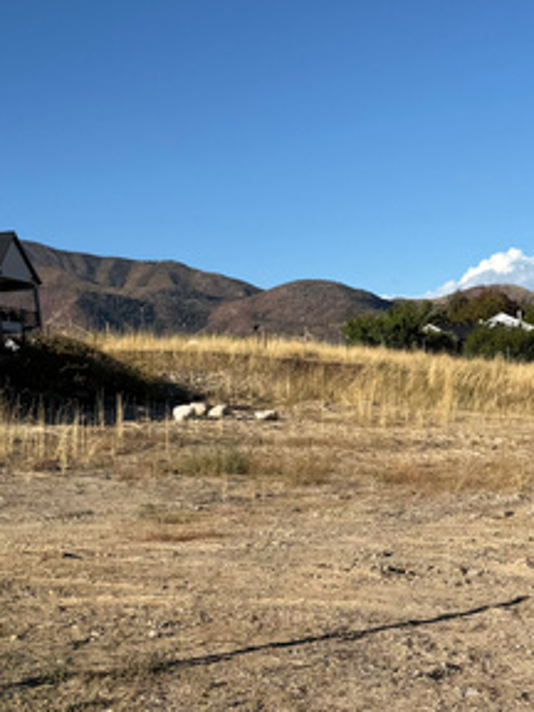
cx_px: 477
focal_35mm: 64
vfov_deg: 29.3
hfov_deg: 22.4
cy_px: 606
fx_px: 1316
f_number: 1.78
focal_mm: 6.76
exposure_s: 1/5714
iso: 80
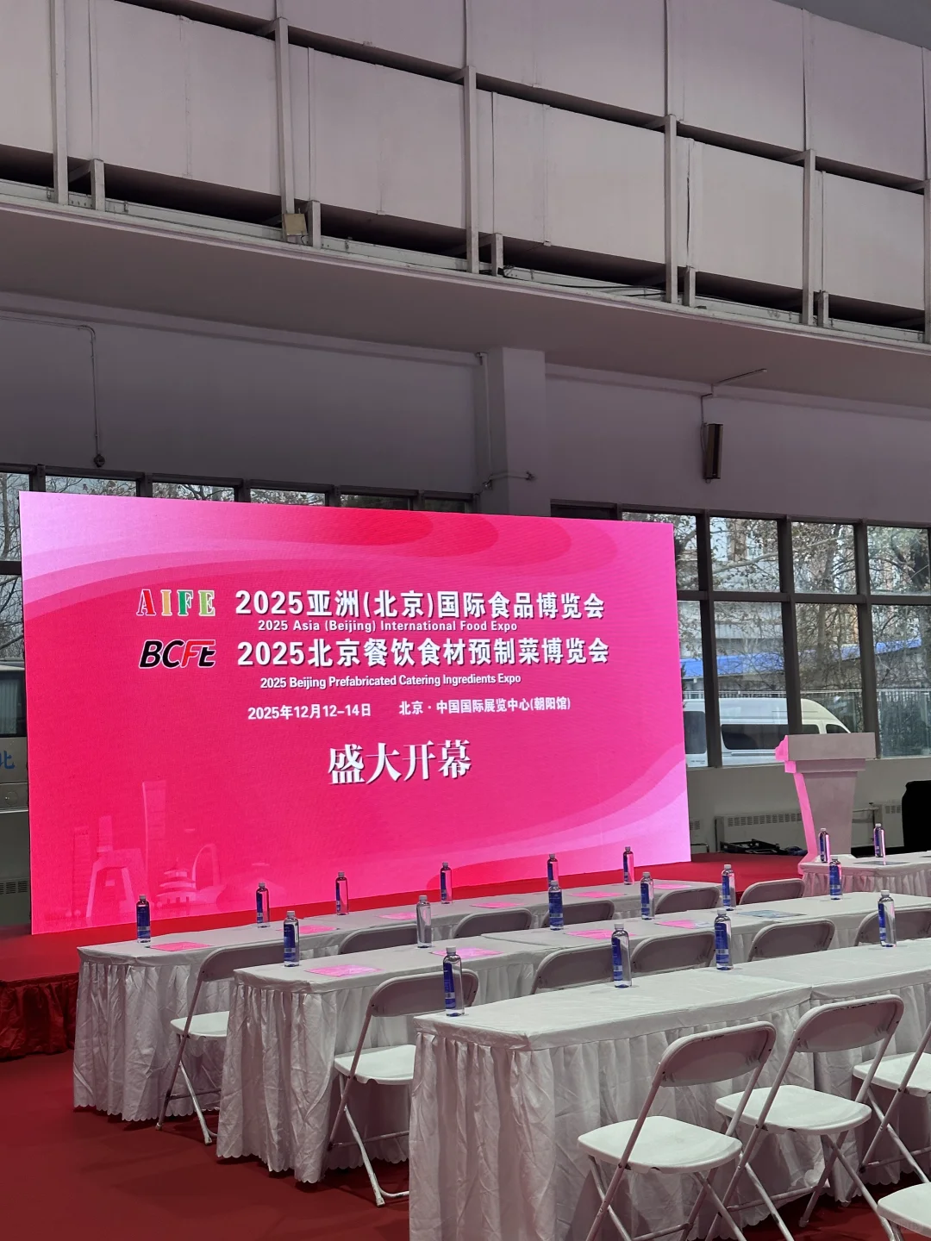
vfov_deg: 39.7
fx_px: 1721
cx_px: 466
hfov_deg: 30.3
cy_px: 620
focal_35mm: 48
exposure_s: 1/100
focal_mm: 6.86
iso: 80
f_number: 1.78
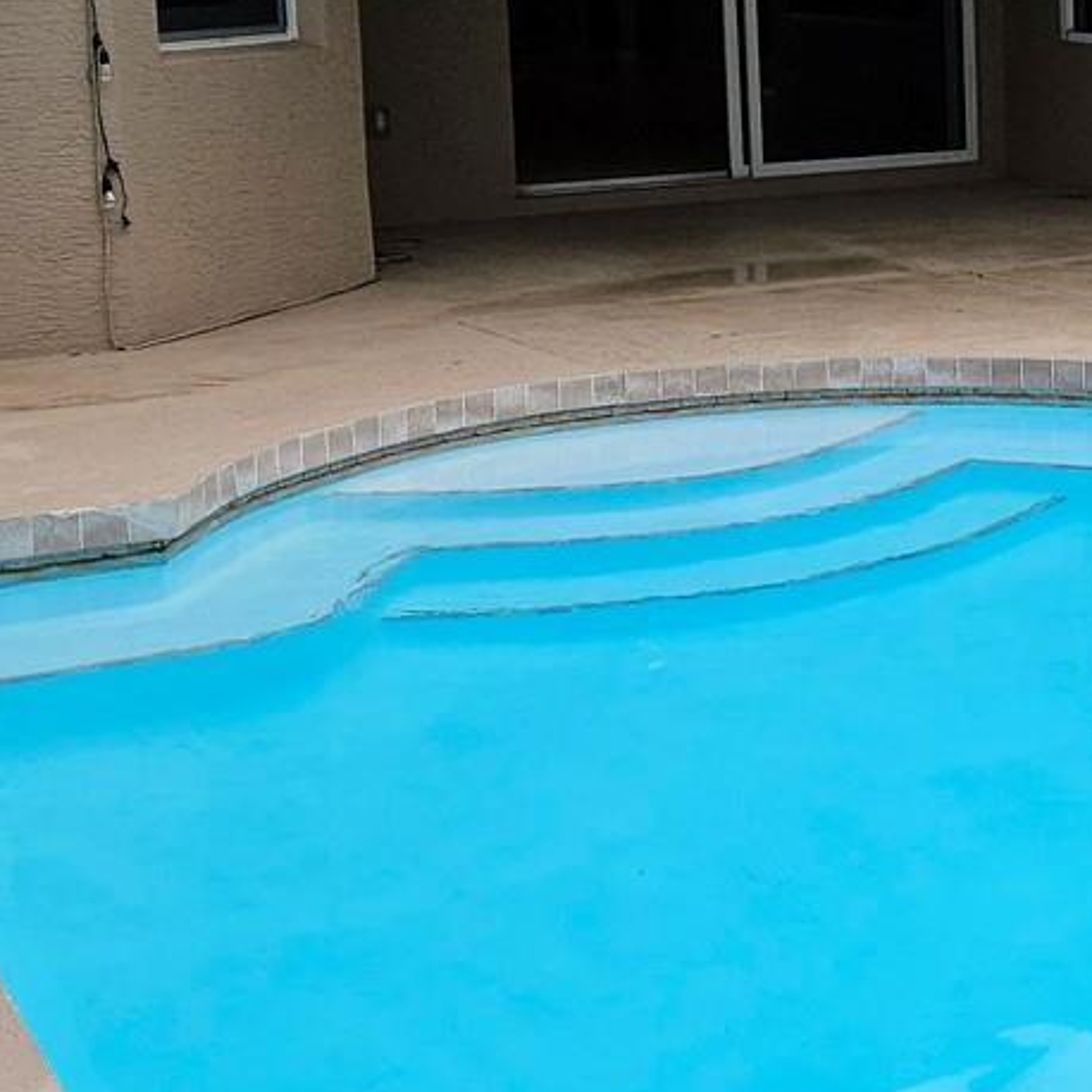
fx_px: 2534
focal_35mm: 71
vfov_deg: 24.0
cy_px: 236
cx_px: 1335
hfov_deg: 22.3
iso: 25
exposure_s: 1/572
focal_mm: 5.4
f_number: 1.8
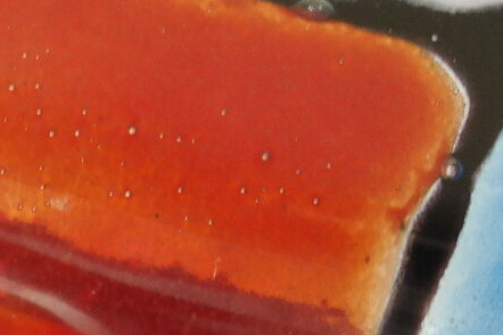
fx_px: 3169
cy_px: 115
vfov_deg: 6.0
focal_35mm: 227
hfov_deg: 8.9
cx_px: -156
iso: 800
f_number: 5.6
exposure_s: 1/30
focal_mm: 38
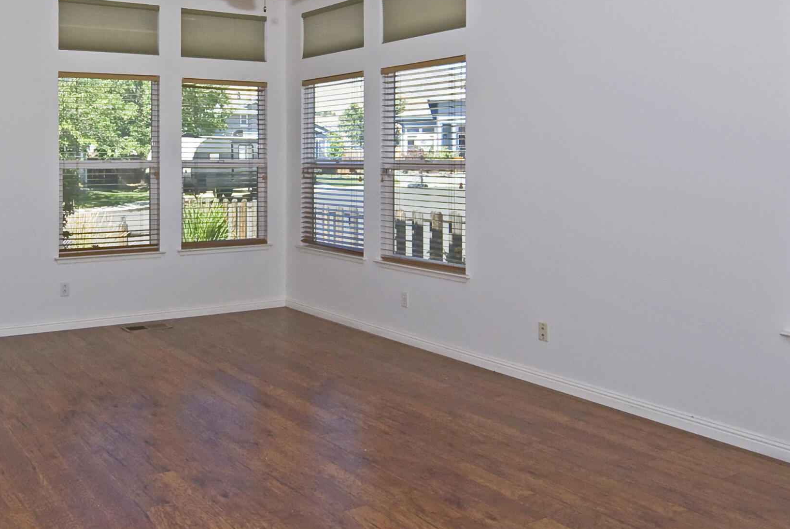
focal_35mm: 33
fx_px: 725
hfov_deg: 54.9
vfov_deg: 39.4
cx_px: 213
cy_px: 161
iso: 400
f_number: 10
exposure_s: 1/125
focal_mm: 12
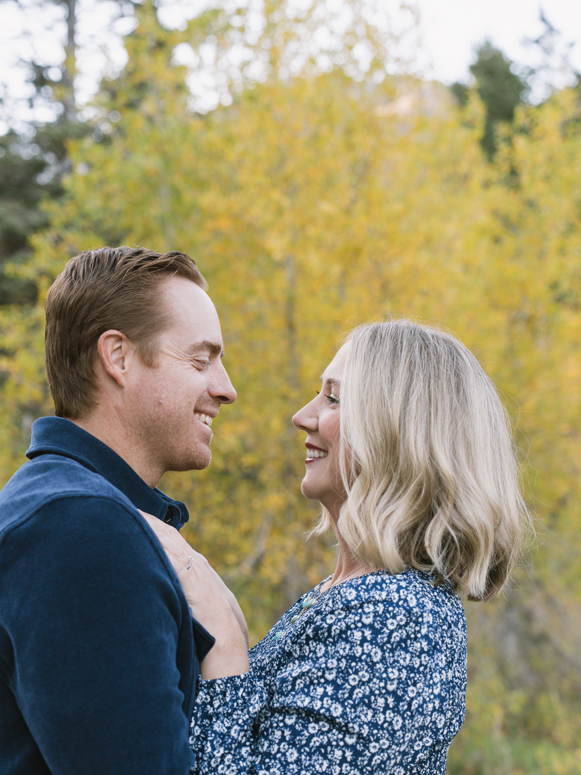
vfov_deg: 30.7
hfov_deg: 23.3
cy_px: 459
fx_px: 1410
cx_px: 272
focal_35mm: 63
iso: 800
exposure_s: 1/400
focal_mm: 54
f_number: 3.5
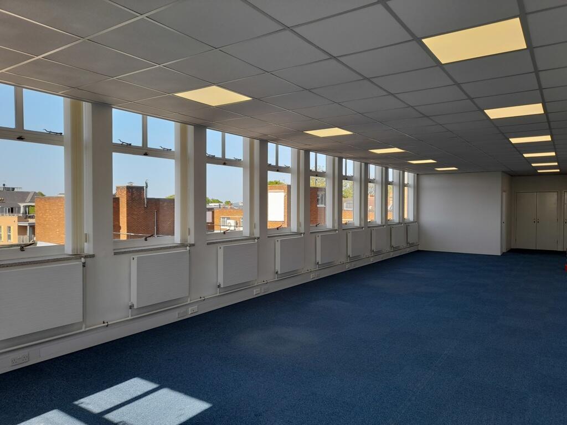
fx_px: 409
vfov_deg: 54.9
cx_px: 284
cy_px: 212
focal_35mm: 25
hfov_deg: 69.4
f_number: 2
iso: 20
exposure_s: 1/146
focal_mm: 4.6
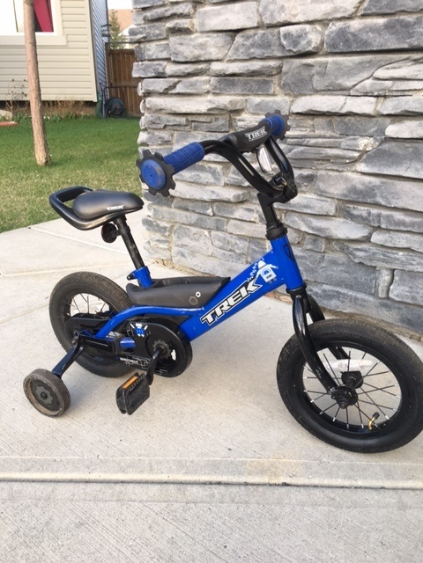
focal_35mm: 29
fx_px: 472
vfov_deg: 61.7
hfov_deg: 48.2
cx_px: 212
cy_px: 282
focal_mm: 4.15
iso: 25
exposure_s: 1/60
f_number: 2.2
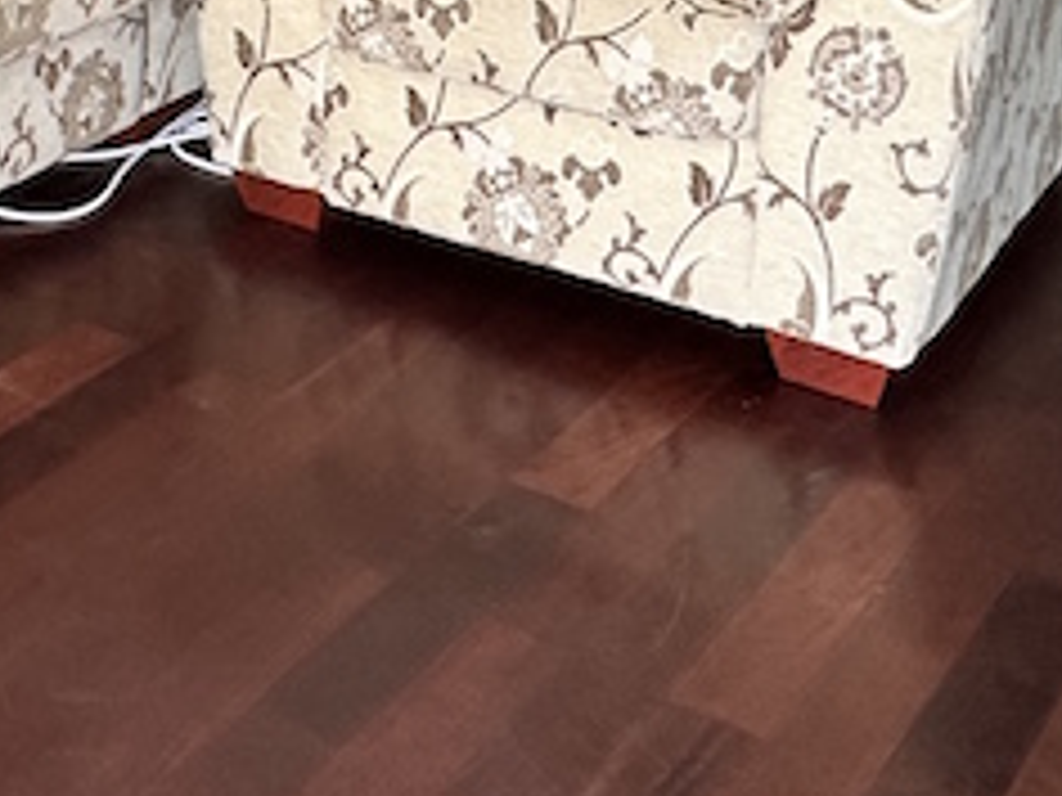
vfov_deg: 16.8
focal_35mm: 76
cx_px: 158
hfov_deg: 25.1
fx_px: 2332
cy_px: -540
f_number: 2.2
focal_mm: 2.22
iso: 160
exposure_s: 1/99
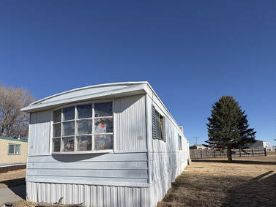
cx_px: 145
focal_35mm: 19
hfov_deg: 84.6
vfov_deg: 67.0
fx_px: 152
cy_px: 137
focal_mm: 2.22
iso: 50
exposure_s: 1/4132
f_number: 2.2
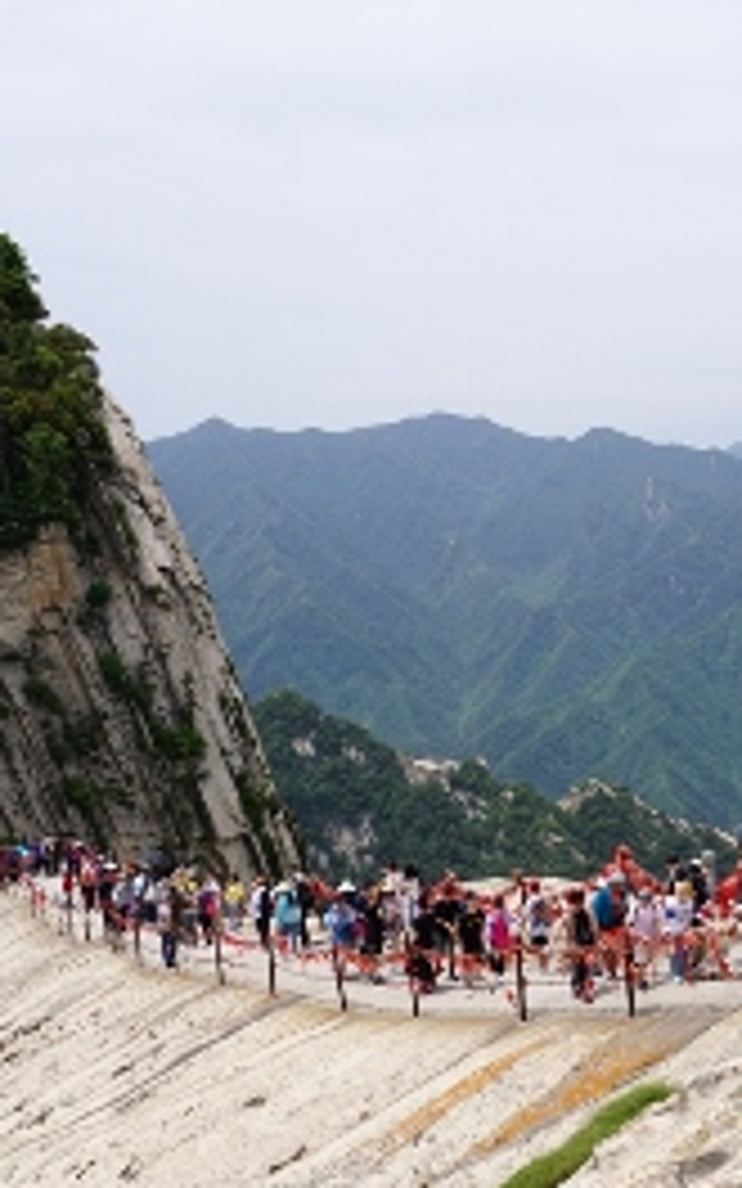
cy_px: 592
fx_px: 1650
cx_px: 684
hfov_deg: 24.5
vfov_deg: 39.6
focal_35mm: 51
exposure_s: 1/250
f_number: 10
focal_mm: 22
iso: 100
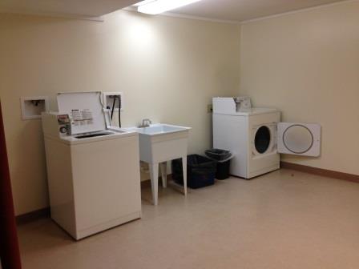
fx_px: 342
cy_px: 134
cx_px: 180
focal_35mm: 33
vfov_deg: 42.9
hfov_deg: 55.4
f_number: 2.4
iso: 100
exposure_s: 1/20
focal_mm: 4.13
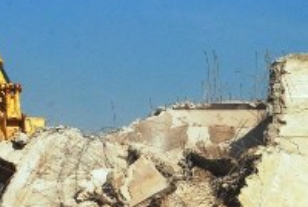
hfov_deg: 9.0
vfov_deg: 6.0
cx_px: 97
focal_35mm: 227
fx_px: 1948
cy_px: 265
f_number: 13
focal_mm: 55
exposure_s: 1/640
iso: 400
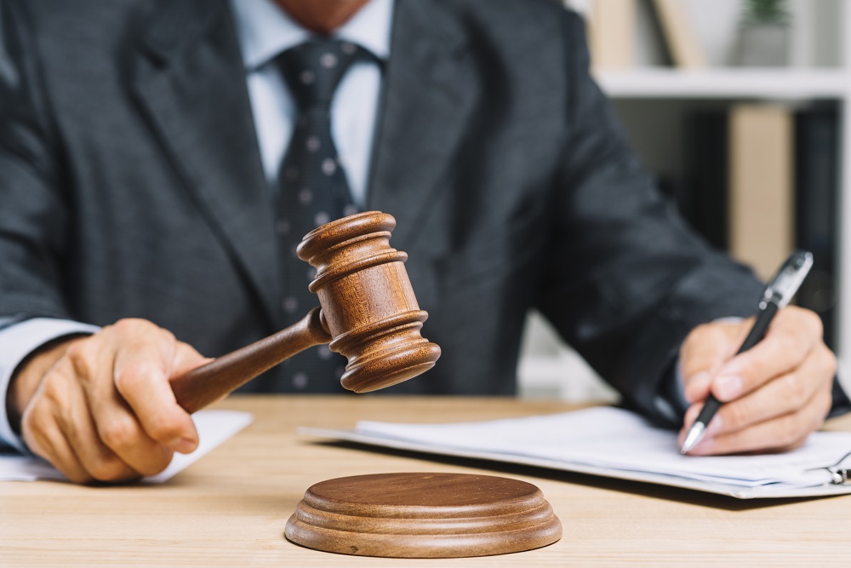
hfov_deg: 23.9
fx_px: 2009
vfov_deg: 16.1
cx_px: 426
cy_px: 284
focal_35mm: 85
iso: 200
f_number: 5.6
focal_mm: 85
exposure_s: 1/160
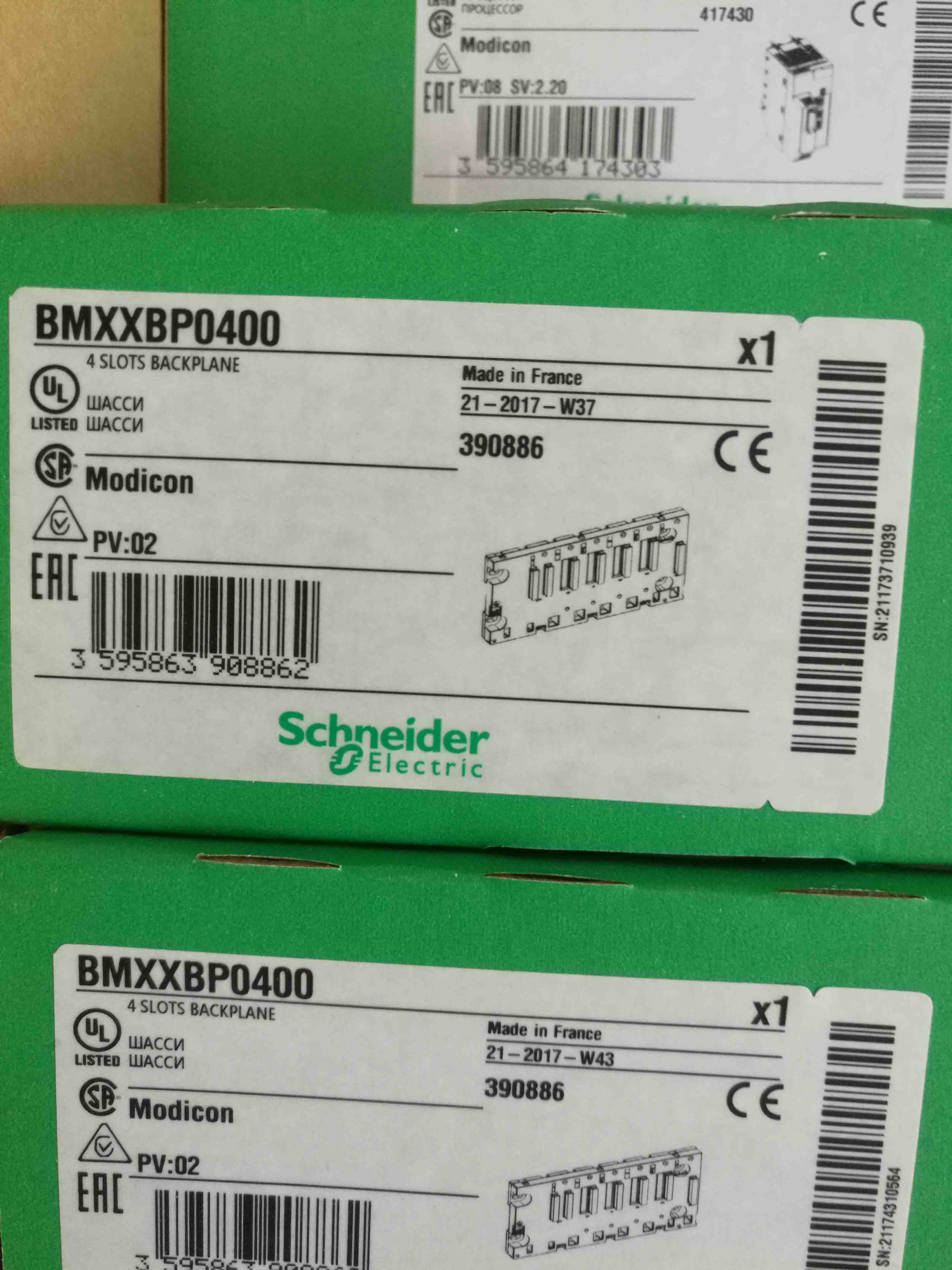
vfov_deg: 65.3
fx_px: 990
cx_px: 476
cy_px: 635
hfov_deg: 51.4
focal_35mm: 27
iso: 320
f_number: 2
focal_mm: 4.04
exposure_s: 1/25
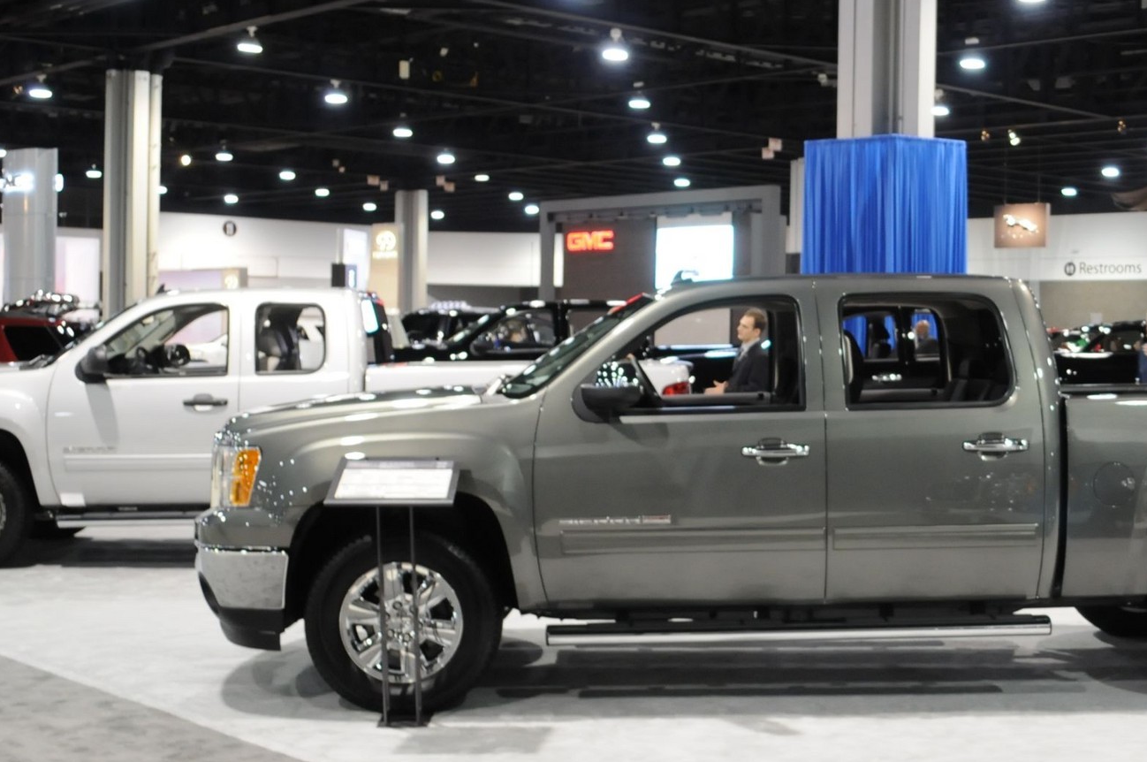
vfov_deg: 25.9
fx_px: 1655
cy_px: 375
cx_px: 891
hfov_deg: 37.1
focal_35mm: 52
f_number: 3.5
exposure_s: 1/30
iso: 800
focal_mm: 18
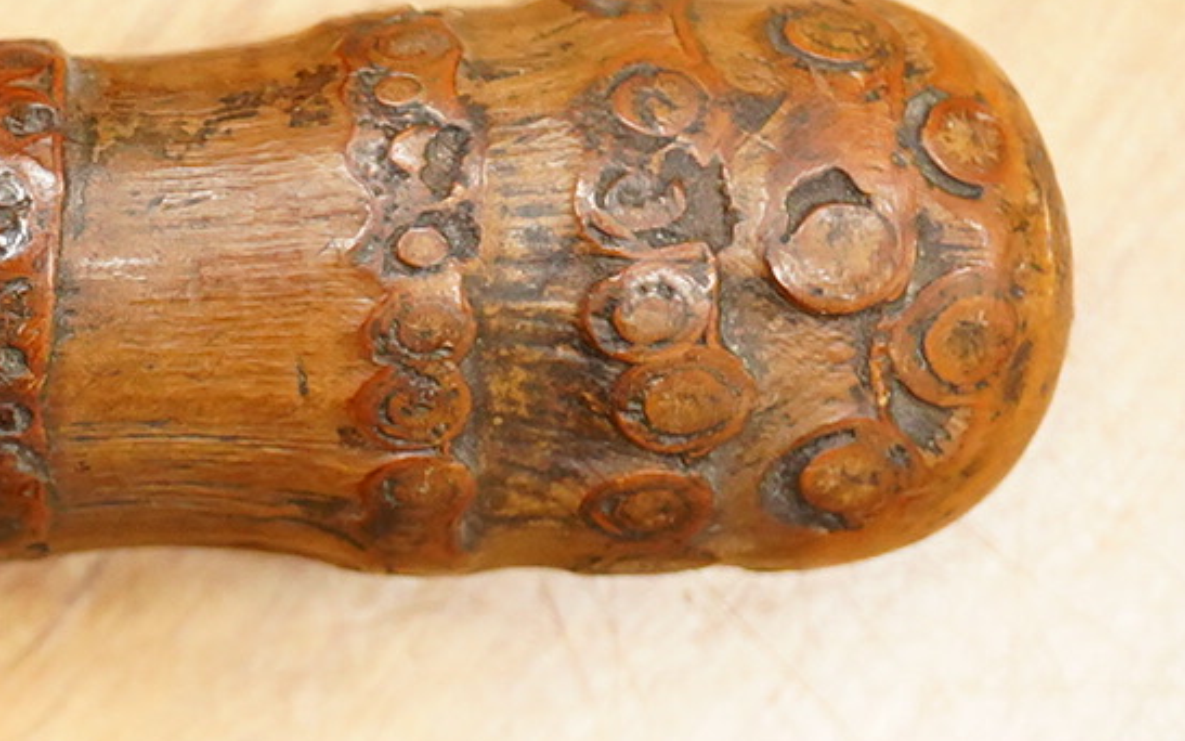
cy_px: 303
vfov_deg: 8.0
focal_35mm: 165
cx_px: -227
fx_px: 5329
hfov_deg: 12.4
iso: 2500
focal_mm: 30
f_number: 3.5
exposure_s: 1/200
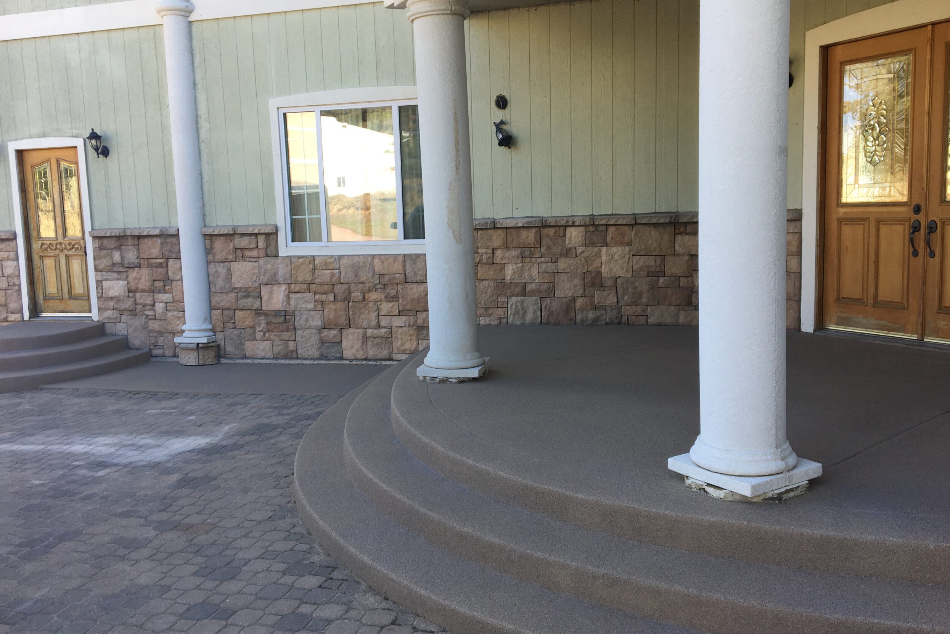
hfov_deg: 60.3
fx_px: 818
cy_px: 304
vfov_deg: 42.3
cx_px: 475
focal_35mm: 31
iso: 25
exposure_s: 1/183
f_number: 2.2
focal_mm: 4.15
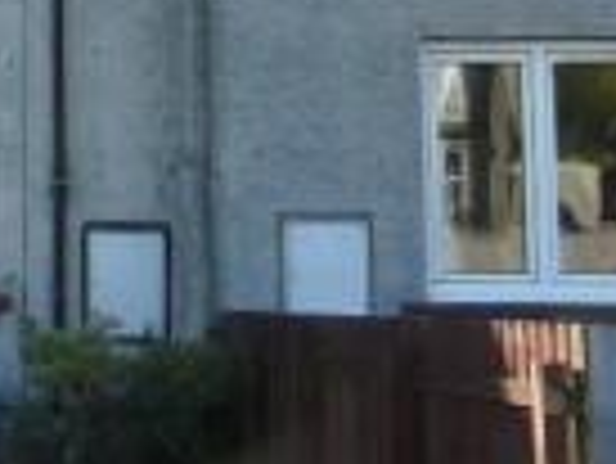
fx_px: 2119
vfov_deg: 12.3
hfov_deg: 14.8
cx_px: -434
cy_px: 16
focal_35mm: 119
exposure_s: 1/200
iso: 100
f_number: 4
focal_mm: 4.6
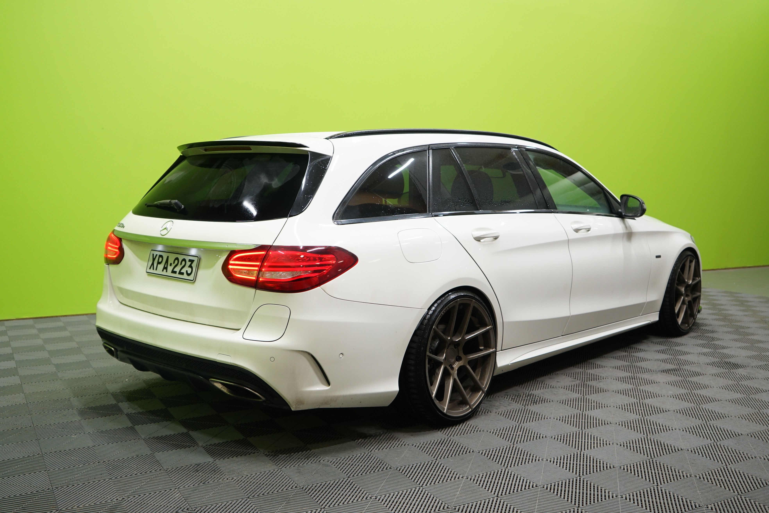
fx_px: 726
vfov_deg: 38.9
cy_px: 256
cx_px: 384
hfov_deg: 55.8
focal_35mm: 34
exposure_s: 1/20
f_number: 5
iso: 800
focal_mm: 34
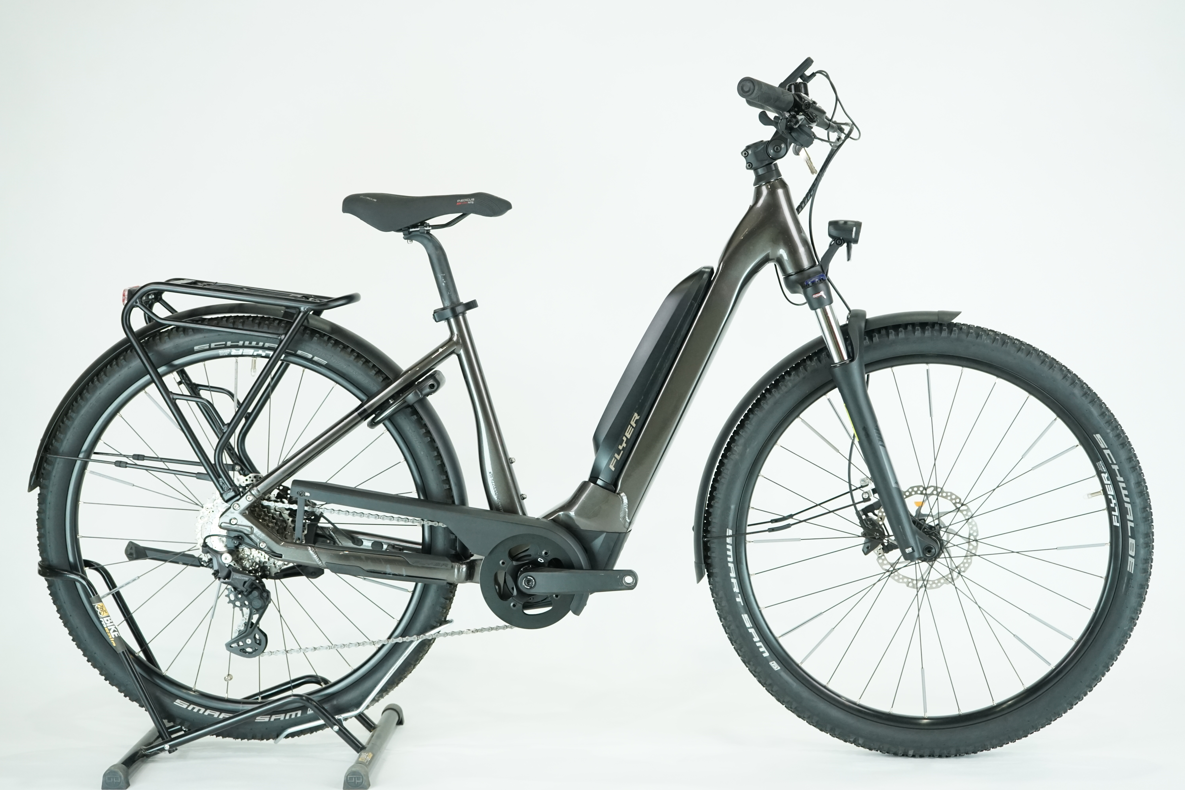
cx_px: 592
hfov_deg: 35.6
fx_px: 1843
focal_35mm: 56
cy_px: 395
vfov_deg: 24.2
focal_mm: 56
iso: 1600
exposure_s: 1/200
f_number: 5
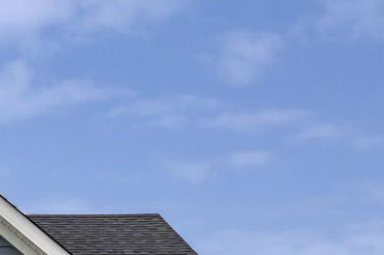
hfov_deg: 8.9
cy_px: 453
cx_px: -386
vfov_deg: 6.2
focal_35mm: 218
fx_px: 2324
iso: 200
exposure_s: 1/3200
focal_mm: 42
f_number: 8
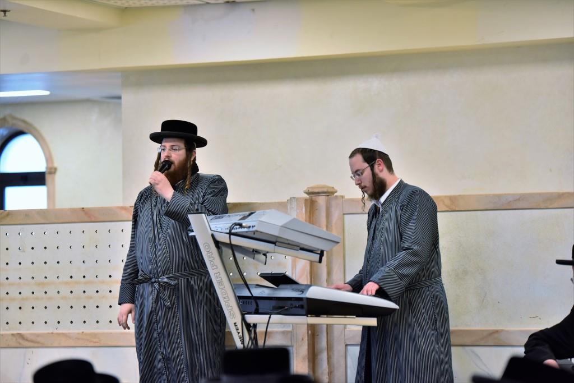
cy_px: 192
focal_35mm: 130
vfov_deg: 10.6
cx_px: 287
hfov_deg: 15.8
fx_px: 2073
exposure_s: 1/400
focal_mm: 130
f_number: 2.8
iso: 1600
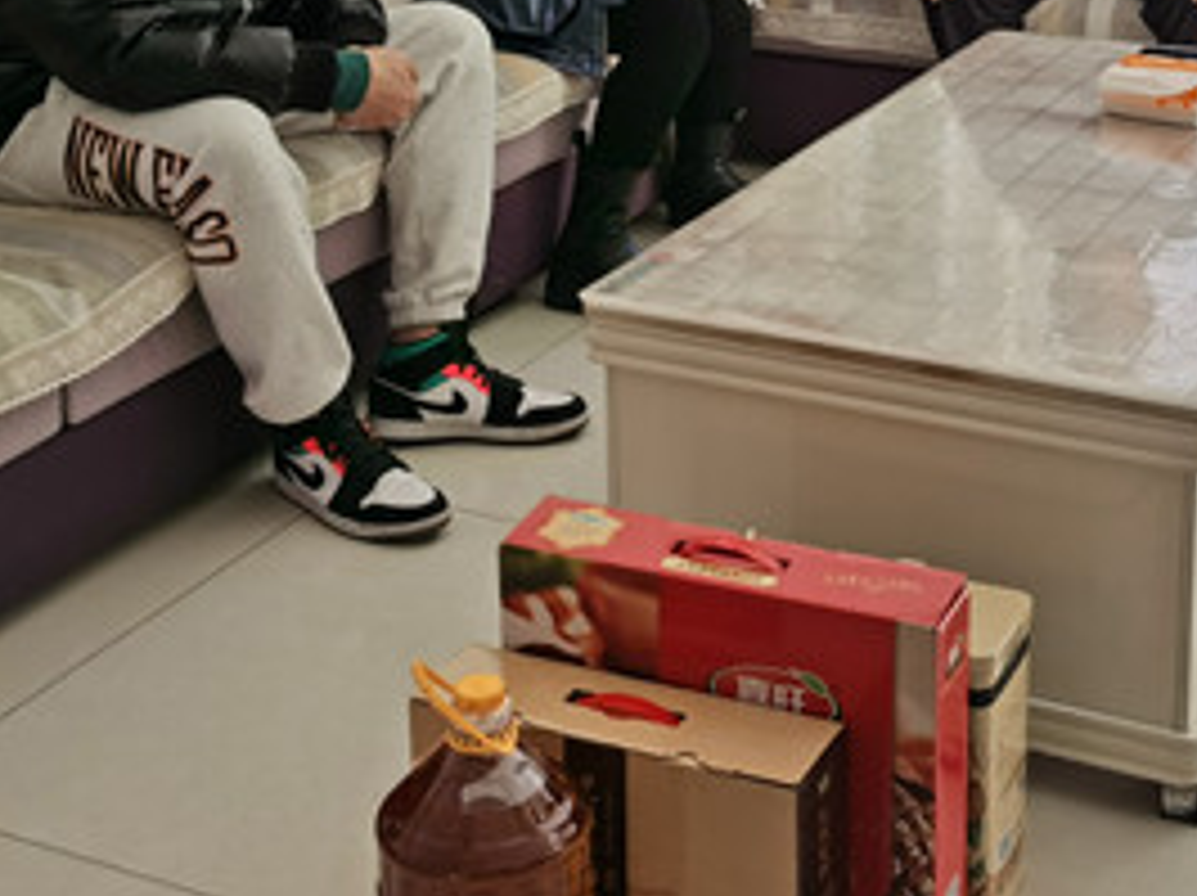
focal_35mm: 70
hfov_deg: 27.7
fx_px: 2418
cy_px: 5
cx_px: 770
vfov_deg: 20.3
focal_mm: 5.56
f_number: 1.6
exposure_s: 1/553
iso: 50
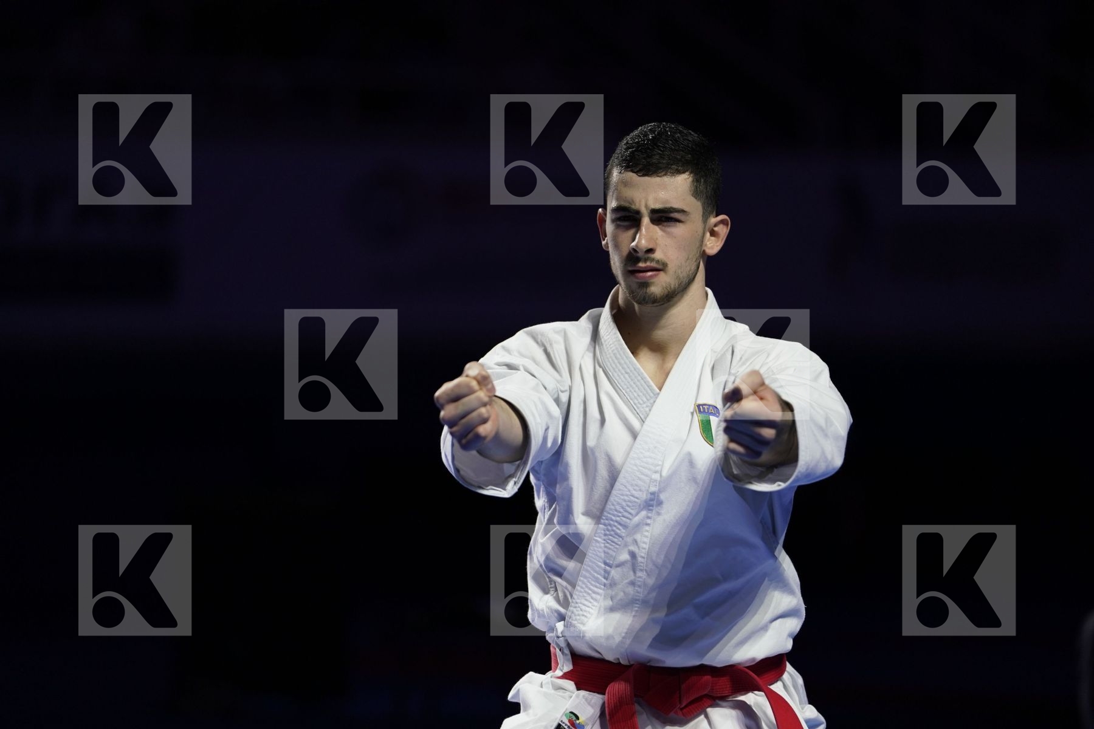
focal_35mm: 200
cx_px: 547
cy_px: 364
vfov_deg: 6.9
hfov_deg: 10.3
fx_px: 6077
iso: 500
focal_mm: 200
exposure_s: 1/500
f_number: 2.8
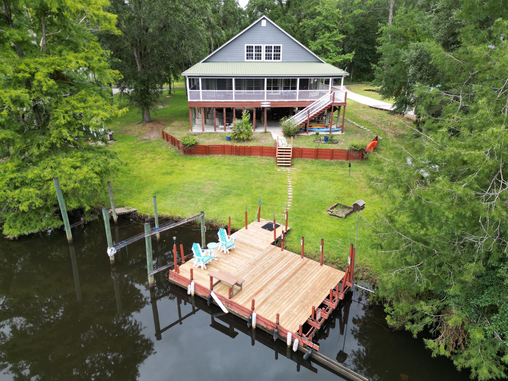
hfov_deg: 71.6
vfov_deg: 56.8
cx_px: 254
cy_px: 190
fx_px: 352
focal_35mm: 24
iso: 130
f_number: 1.7
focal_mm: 6.72
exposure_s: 1/400
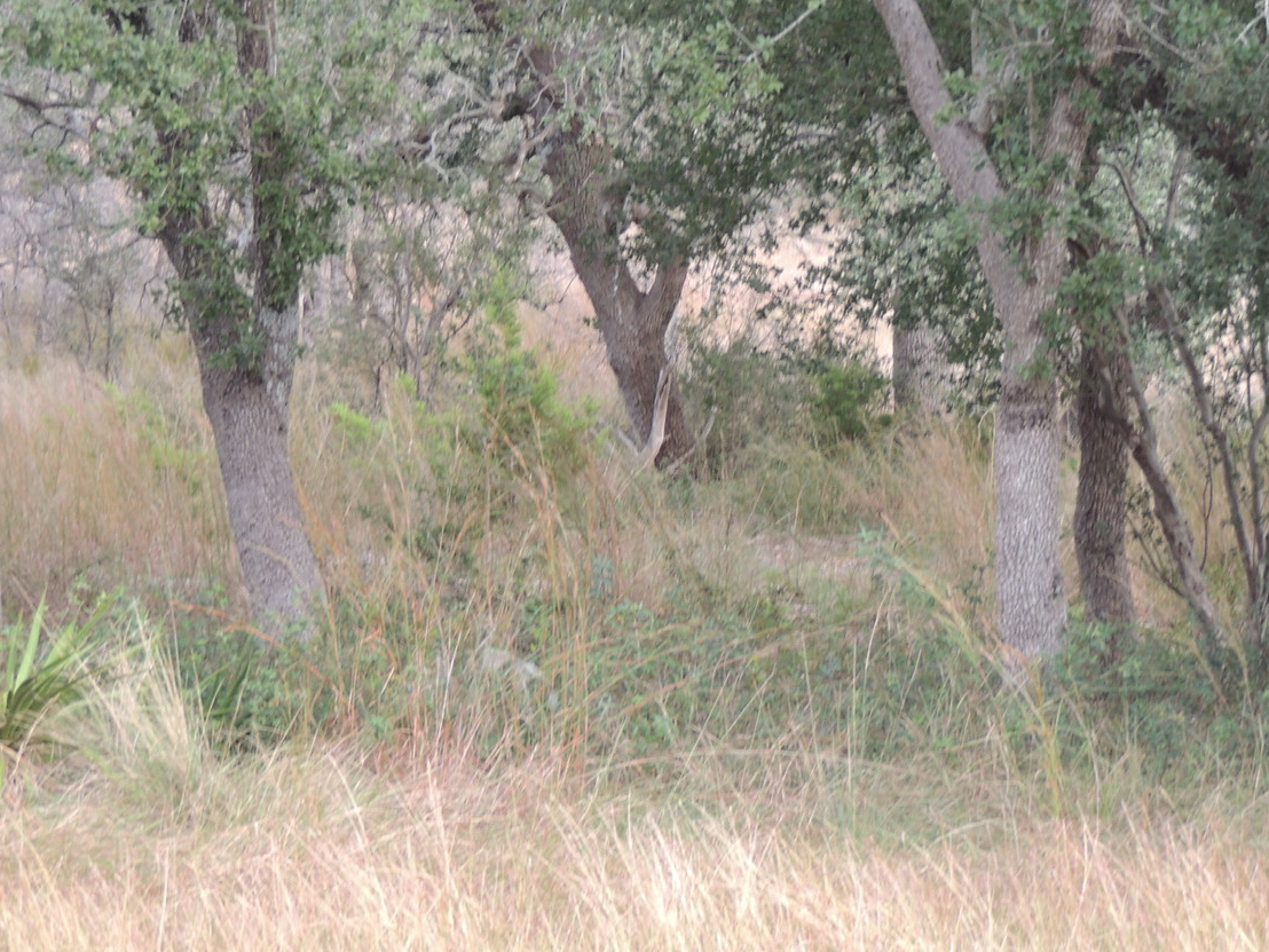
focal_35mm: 117
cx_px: 562
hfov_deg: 16.8
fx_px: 4289
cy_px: 425
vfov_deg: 12.7
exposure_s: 1/100
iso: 200
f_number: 4.1
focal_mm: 16
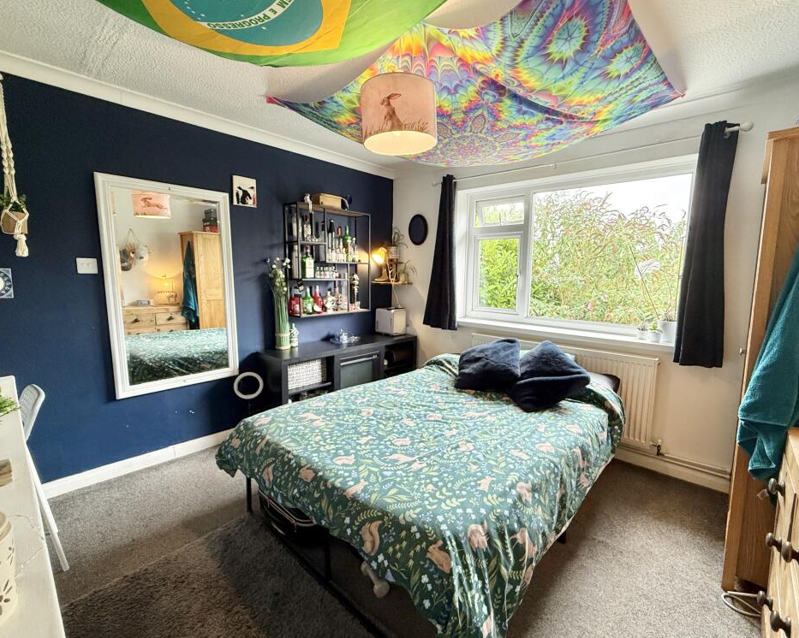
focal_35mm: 15
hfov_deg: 96.7
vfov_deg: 84.0
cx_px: 427
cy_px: 320
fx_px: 355
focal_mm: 2.22
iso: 250
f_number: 2.2
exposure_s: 1/100
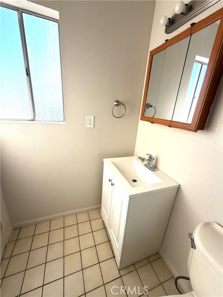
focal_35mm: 14
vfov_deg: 102.1
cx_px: 112
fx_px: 120
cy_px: 148
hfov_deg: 85.7
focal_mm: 2.22
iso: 64
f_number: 2.2
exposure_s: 1/424
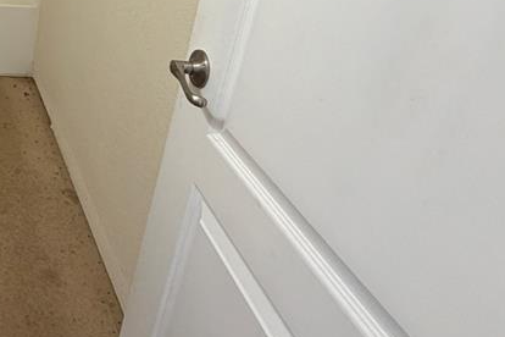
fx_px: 505
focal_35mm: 36
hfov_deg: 39.7
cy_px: 1
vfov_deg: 33.7
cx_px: -88
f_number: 2.2
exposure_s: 1/120
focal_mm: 2.22
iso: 250
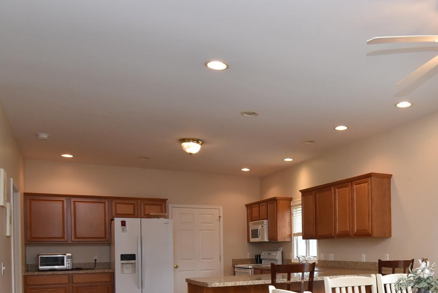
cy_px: 251
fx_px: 402
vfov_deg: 37.9
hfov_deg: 54.9
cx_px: 321
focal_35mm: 33
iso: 800
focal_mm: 12
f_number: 8
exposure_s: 1/60
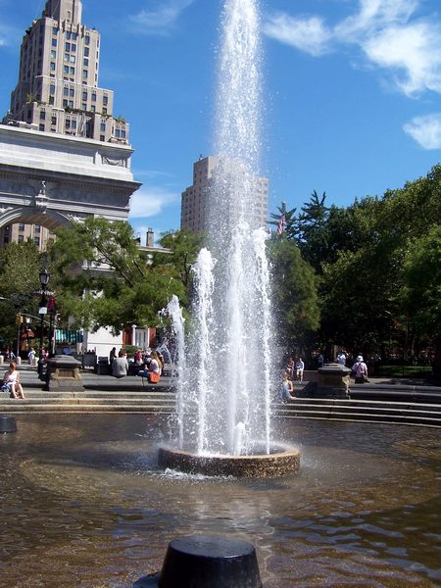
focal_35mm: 38
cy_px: 294
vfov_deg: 49.0
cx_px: 220
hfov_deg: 37.7
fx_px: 645
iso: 80
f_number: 4
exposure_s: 1/640
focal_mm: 6.3
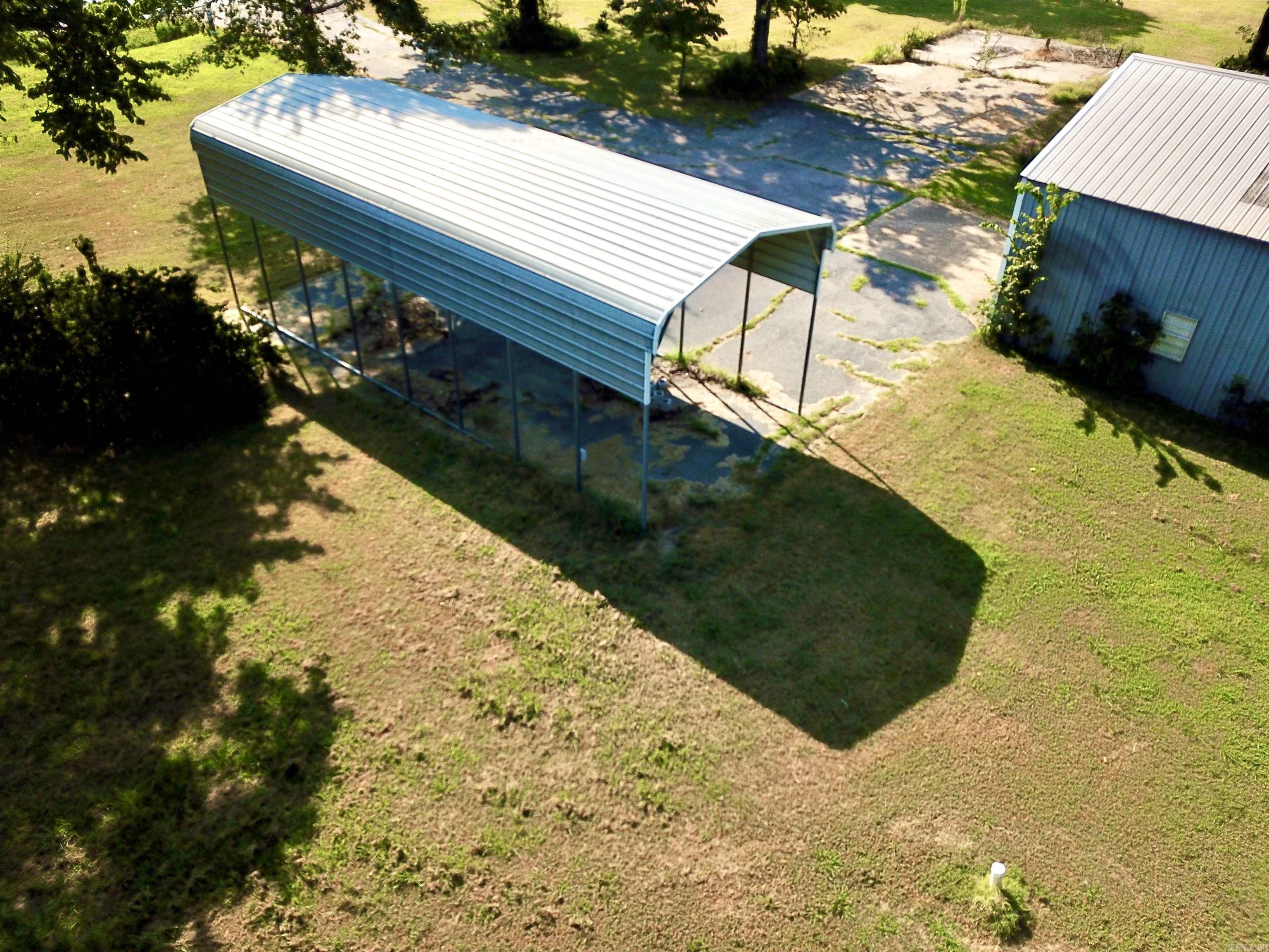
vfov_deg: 53.1
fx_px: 953
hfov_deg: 67.3
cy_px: 476
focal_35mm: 26
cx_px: 634
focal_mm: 4.73
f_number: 2.2
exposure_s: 1/1083
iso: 100
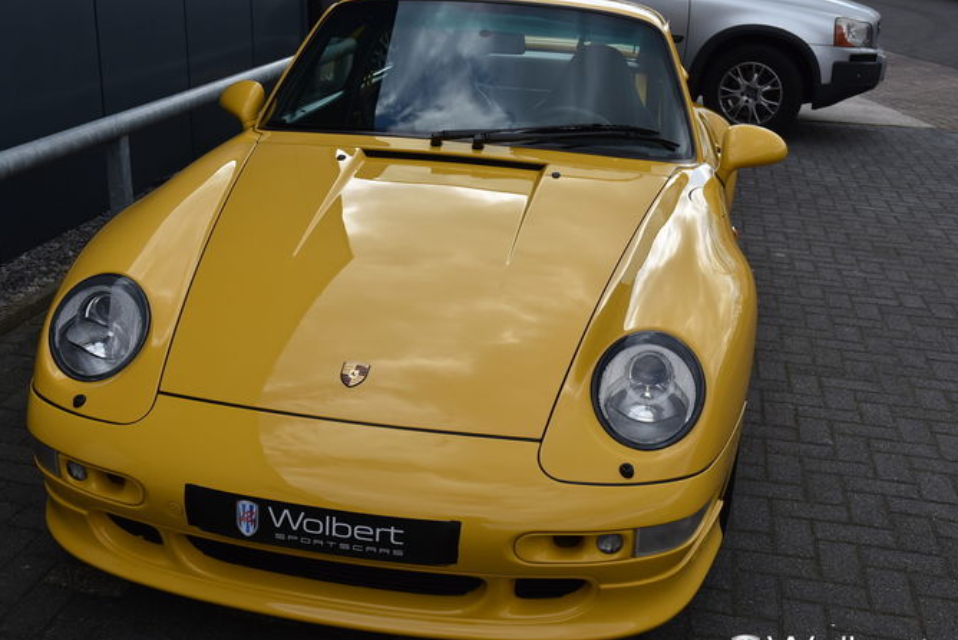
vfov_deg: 28.9
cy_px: 329
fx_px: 1240
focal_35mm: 47
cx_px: 410
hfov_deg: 42.1
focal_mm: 27
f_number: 8
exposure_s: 1/500
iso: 280
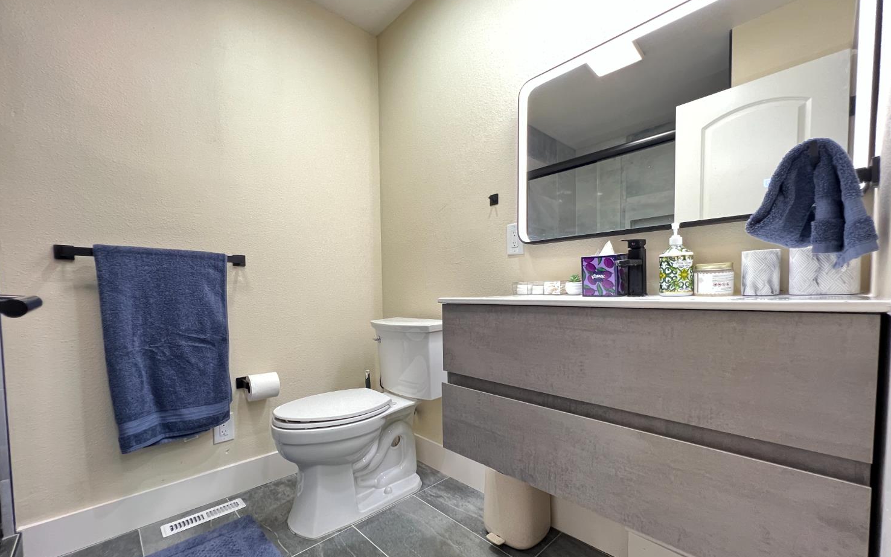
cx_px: 450
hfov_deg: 105.3
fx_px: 340
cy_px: 311
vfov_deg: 78.4
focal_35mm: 14
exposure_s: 1/60
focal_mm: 1.57
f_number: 1.8
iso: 400
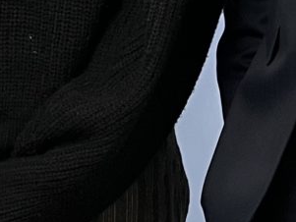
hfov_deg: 11.1
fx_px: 1514
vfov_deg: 7.8
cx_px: 297
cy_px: -318
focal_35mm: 177
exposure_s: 1/50
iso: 100
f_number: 1.6
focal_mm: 5.1
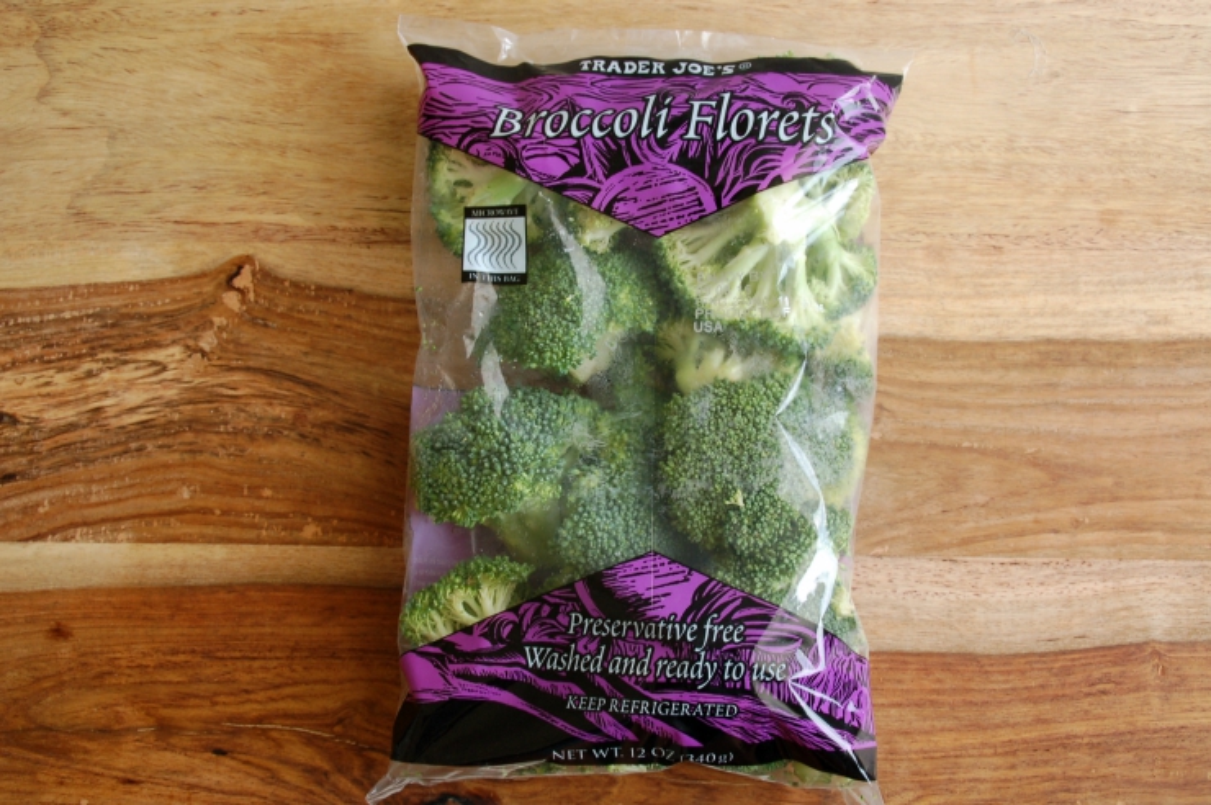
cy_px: 402
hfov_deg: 41.1
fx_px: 1613
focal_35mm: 48
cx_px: 606
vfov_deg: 28.0
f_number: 9
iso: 400
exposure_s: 1/30
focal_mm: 32
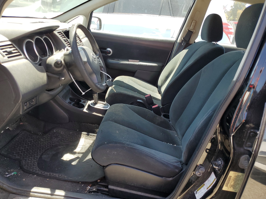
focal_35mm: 26
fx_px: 200
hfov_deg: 67.3
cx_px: 133
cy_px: 100
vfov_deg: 53.1
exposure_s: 1/303
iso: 50
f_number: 1.5
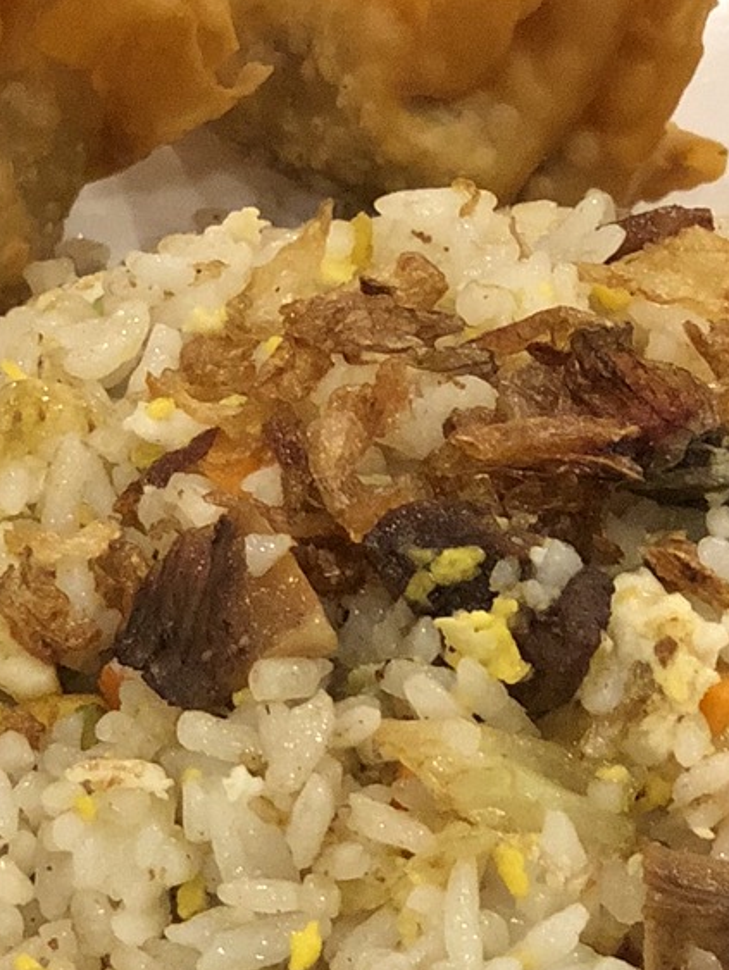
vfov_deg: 10.5
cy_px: 384
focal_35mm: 189
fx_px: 5301
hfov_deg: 7.9
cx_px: 469
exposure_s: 1/25
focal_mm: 6
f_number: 2.4
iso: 125
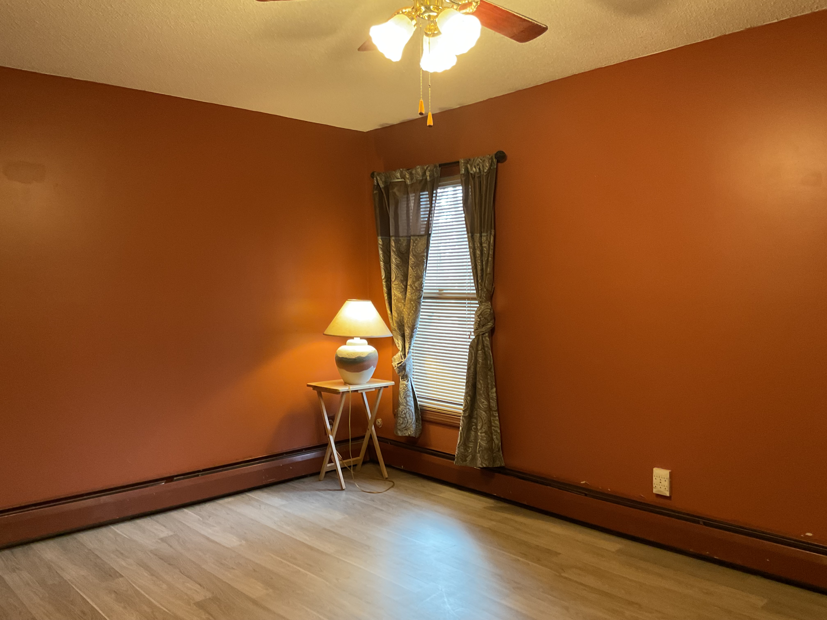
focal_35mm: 29
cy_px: 310
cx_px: 414
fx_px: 693
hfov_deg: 61.7
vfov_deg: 48.2
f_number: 1.8
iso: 250
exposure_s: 1/40
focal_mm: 3
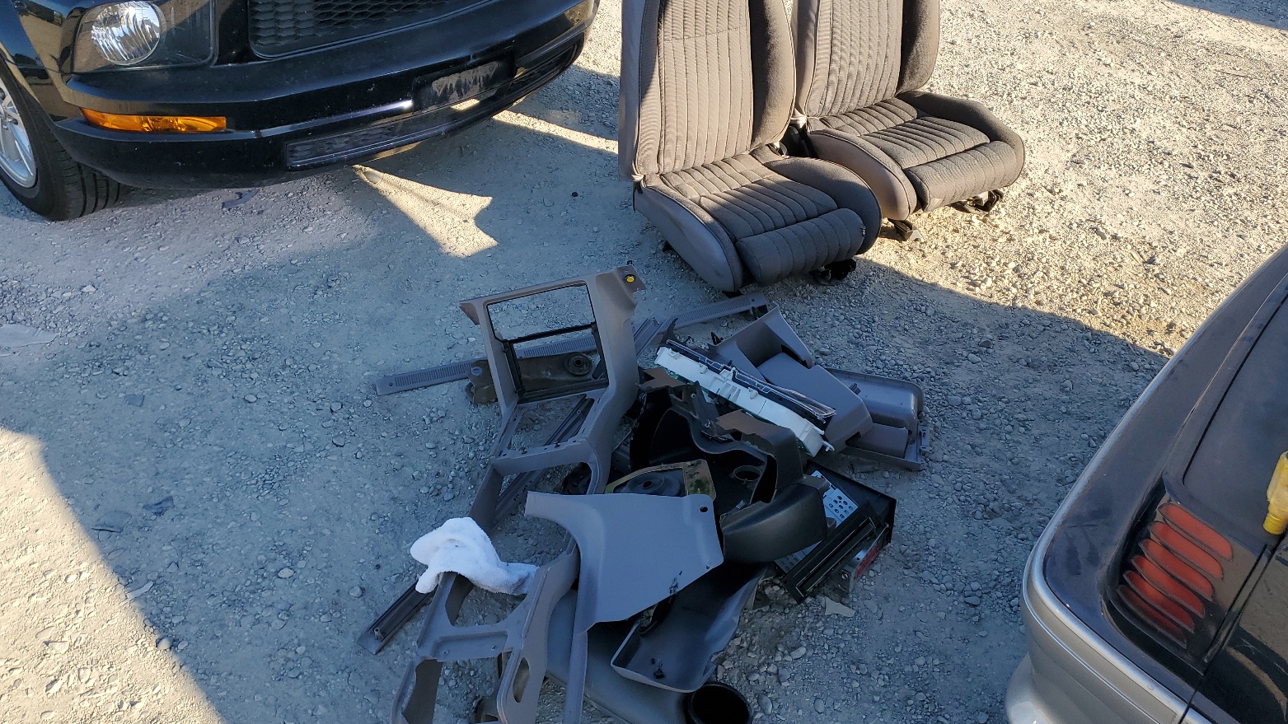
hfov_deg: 66.1
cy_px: 295
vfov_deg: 40.0
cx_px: 652
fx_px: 990
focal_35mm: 29
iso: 50
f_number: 1.5
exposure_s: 1/1111
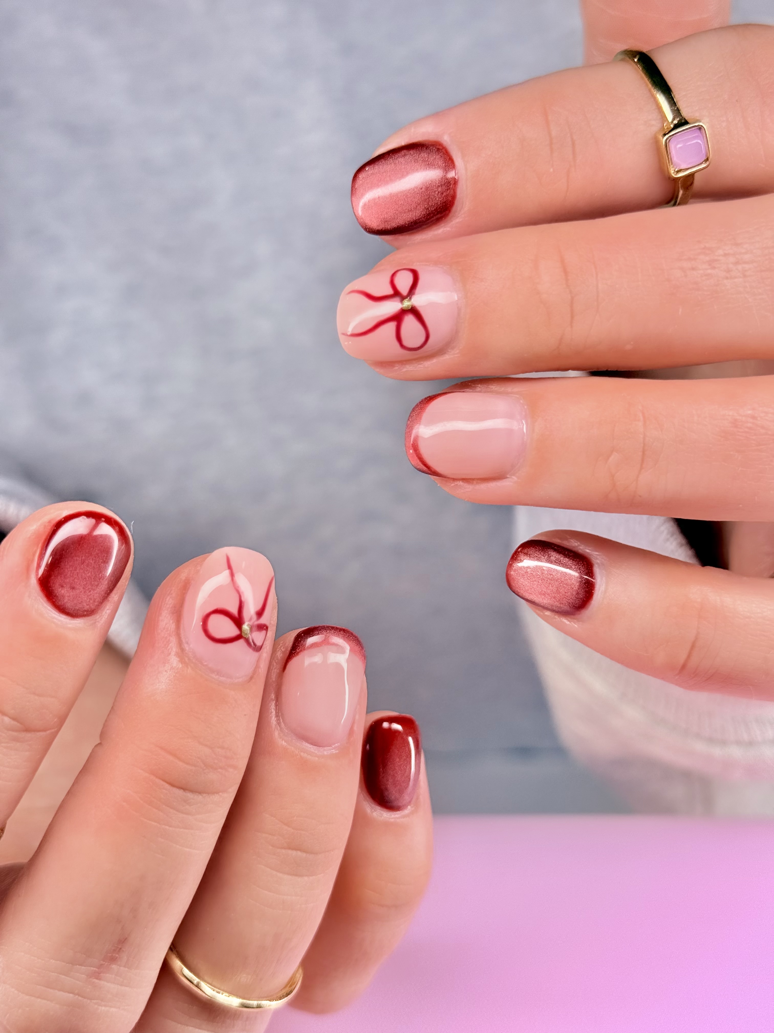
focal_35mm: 48
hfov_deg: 30.3
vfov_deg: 39.7
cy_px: 516
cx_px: 387
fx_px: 1431
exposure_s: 1/444
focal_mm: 6.76
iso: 80
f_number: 1.78
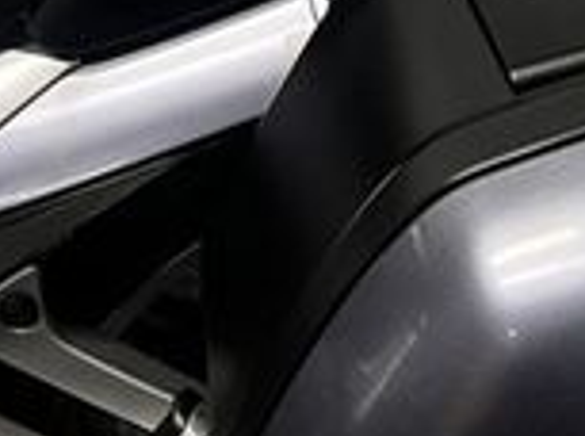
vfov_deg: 12.0
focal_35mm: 109
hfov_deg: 18.1
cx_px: 260
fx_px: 1838
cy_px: -455
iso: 80
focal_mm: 5.1
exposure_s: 1/50
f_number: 1.6
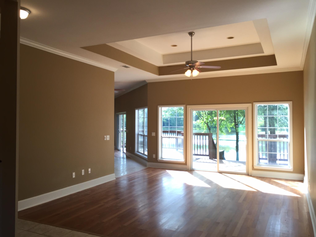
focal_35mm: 29
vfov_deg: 48.2
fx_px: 265
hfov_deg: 61.7
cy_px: 118
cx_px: 158
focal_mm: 4.15
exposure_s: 1/120
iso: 50
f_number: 2.2
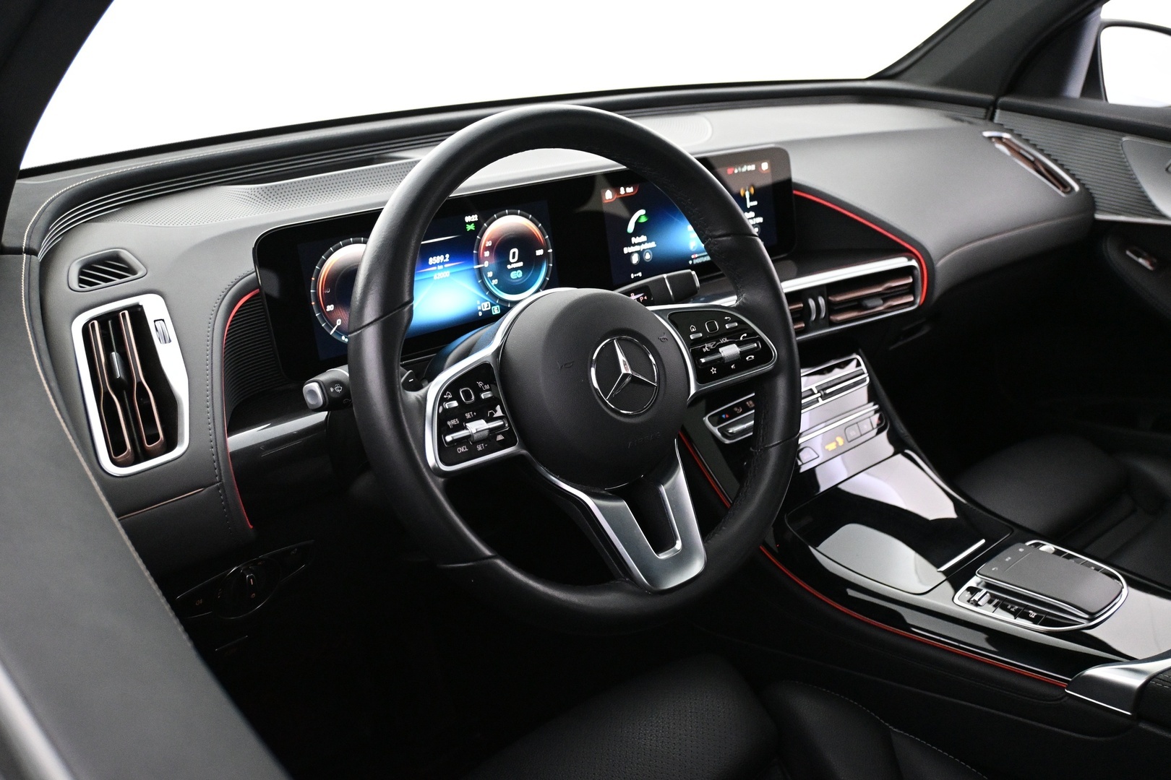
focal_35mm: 32
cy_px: 390
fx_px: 1025
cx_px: 586
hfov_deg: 59.5
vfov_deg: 41.7
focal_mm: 21
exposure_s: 1/40
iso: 4000
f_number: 4
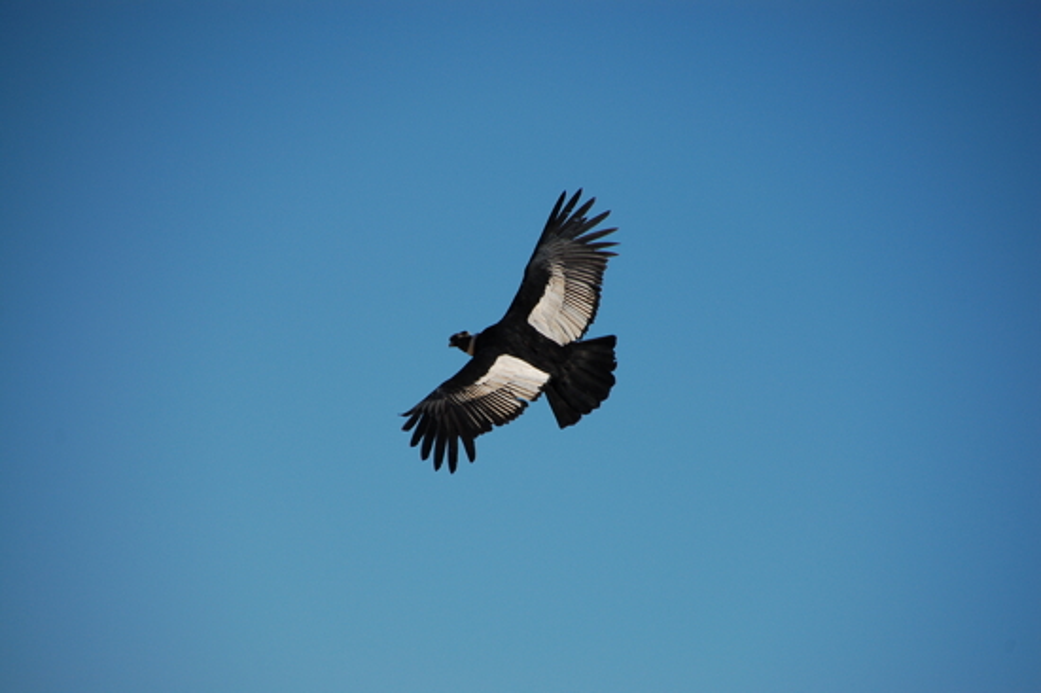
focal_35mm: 375
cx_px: 520
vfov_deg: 3.7
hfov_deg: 5.5
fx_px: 10837
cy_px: 346
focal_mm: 250
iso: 200
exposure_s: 1/1000
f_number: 6.3
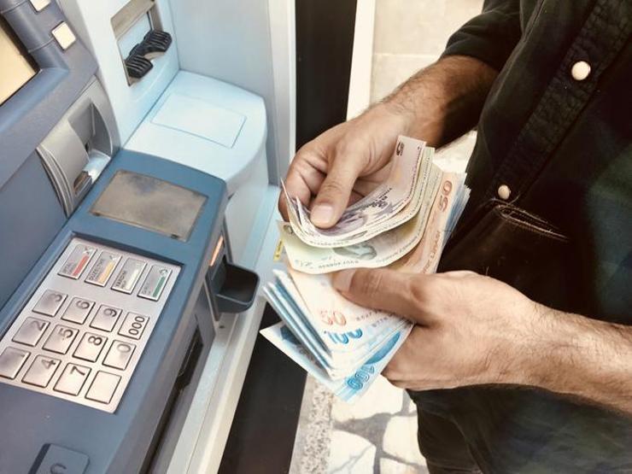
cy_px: 237
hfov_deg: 63.4
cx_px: 316
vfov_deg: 49.7
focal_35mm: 28
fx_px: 511
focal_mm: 3.99
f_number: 1.8
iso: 20
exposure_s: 1/41
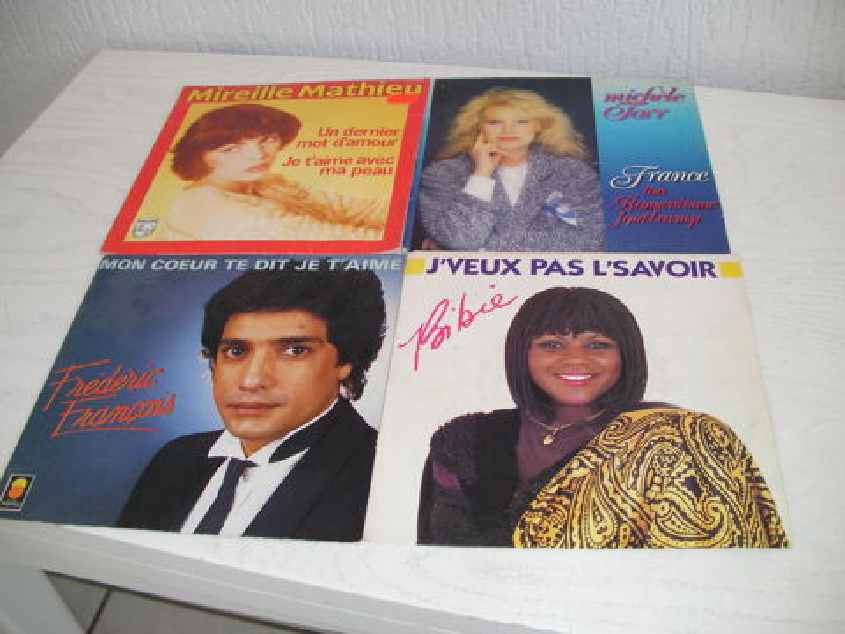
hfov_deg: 49.0
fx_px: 928
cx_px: 422
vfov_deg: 37.7
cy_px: 317
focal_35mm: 38
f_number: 3.5
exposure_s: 1/30
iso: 90
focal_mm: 6.3
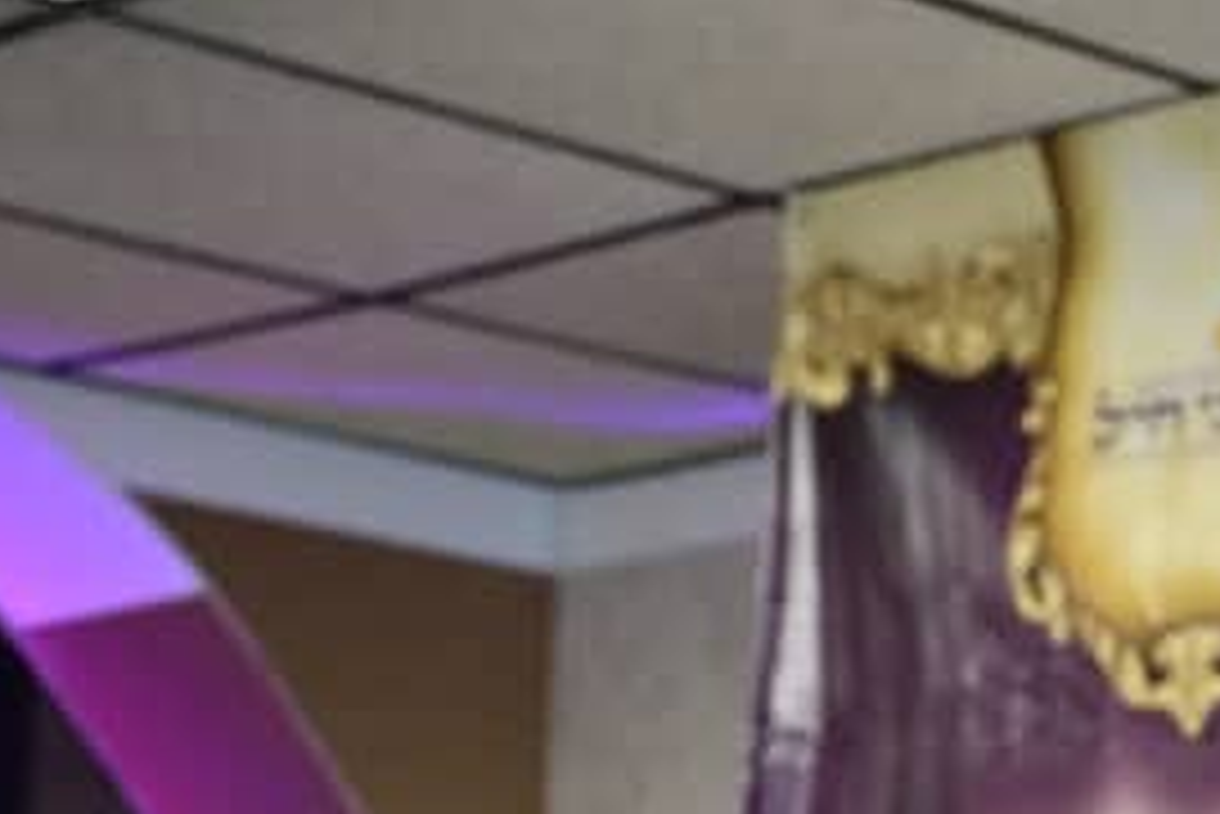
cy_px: 1383
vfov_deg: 9.4
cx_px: 2138
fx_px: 4747
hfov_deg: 13.3
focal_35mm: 140
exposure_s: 1/200
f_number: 4.5
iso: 640
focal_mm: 37
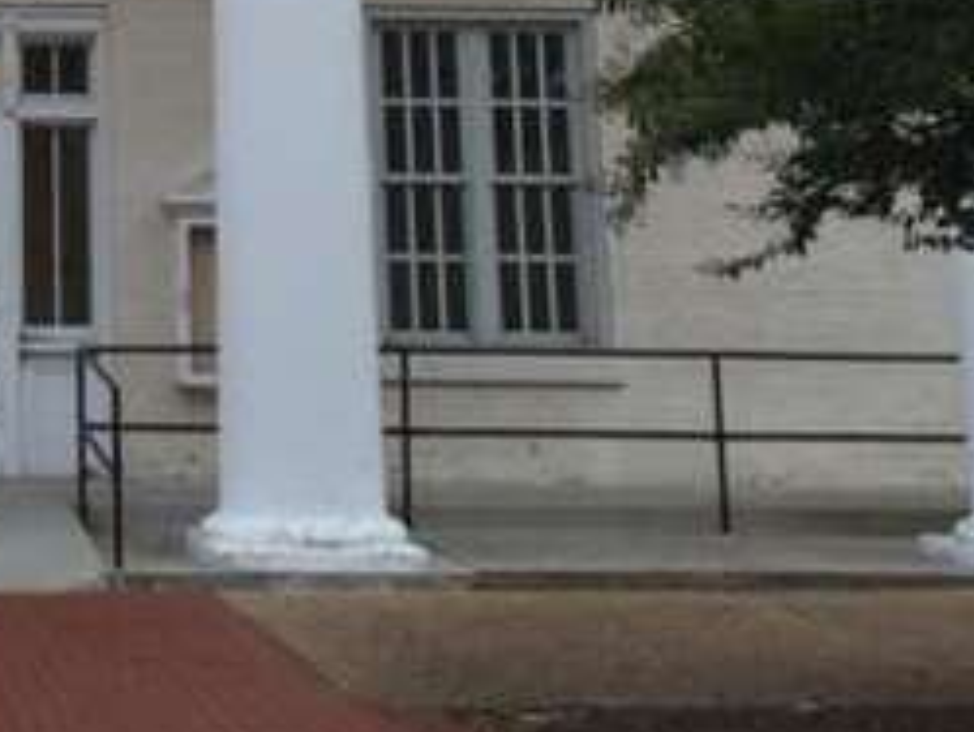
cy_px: -388
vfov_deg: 14.7
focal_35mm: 93
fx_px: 2618
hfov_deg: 20.2
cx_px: -59
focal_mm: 4.15
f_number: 2.2
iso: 40
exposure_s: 1/40
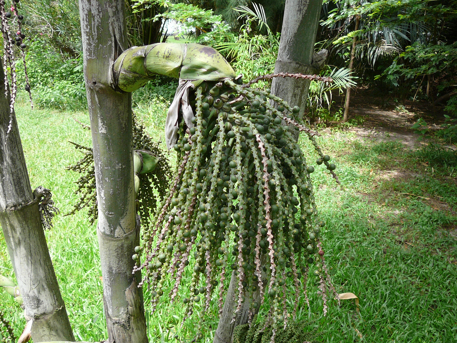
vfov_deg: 40.7
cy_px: 172
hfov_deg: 52.6
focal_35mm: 35
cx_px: 228
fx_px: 462
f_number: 2.8
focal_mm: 5.2
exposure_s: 1/200
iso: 80
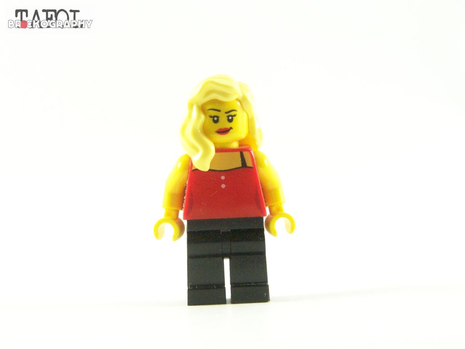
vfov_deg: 14.1
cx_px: 232
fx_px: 1410
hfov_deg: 18.7
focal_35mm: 105
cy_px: 174
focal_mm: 17.5
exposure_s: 1/60
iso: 400
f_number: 4
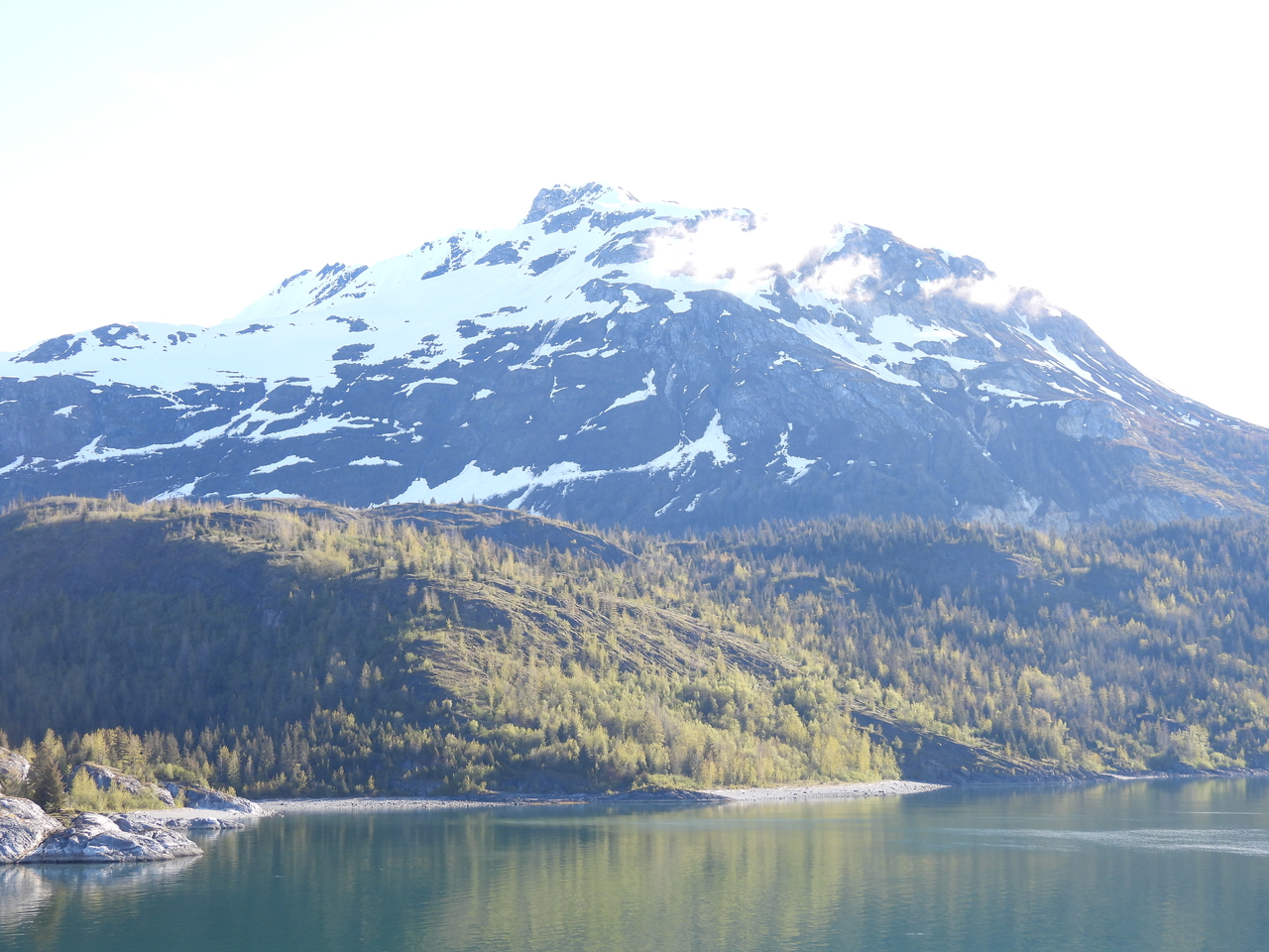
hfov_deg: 32.2
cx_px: 634
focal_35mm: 60
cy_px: 476
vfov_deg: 24.4
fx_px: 2200
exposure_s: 1/250
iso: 100
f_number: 3.5
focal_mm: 10.7
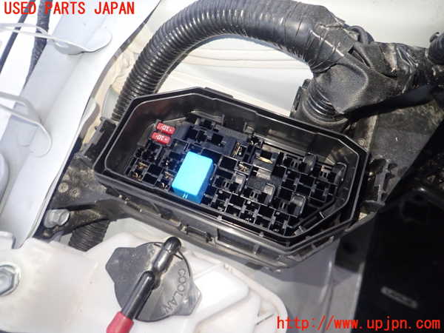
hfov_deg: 69.4
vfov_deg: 54.9
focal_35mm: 25
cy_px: 166
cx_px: 222
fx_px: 321
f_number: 2
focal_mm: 4.5
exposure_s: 1/30
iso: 640
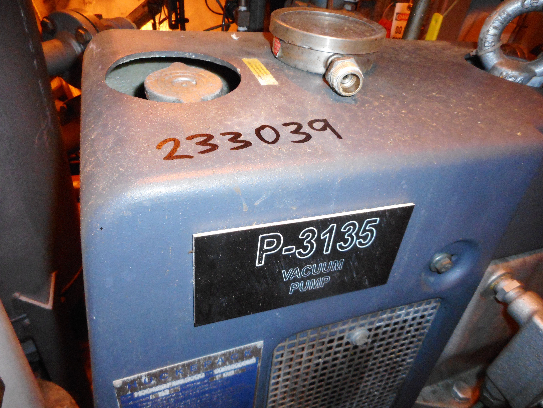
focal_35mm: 25
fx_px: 392
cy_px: 204
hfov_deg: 69.4
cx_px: 272
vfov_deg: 54.9
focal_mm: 4.5
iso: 400
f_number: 3.7
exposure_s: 1/25
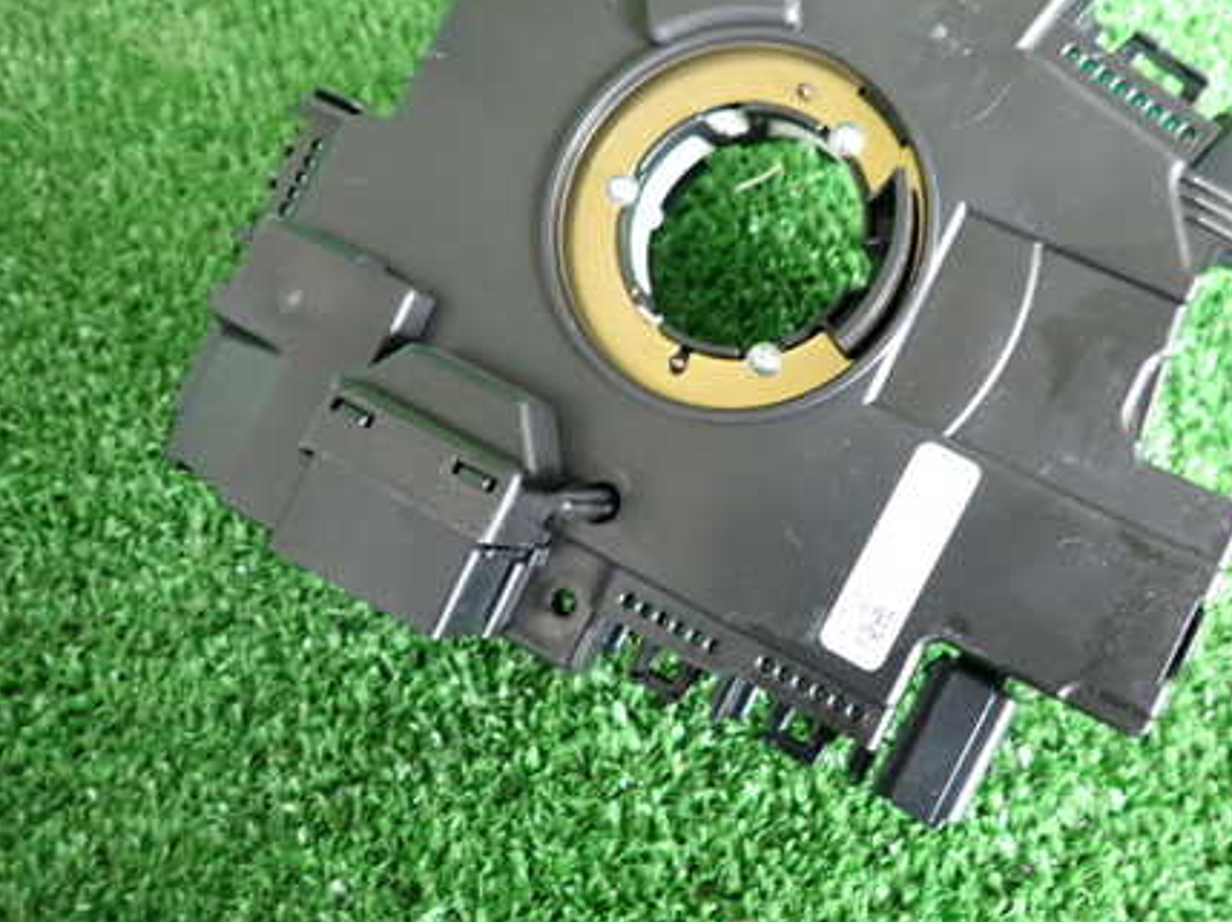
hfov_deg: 51.9
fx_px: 1245
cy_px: 385
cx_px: 793
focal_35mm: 35
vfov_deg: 40.5
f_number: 2
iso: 320
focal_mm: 4.5
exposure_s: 1/30
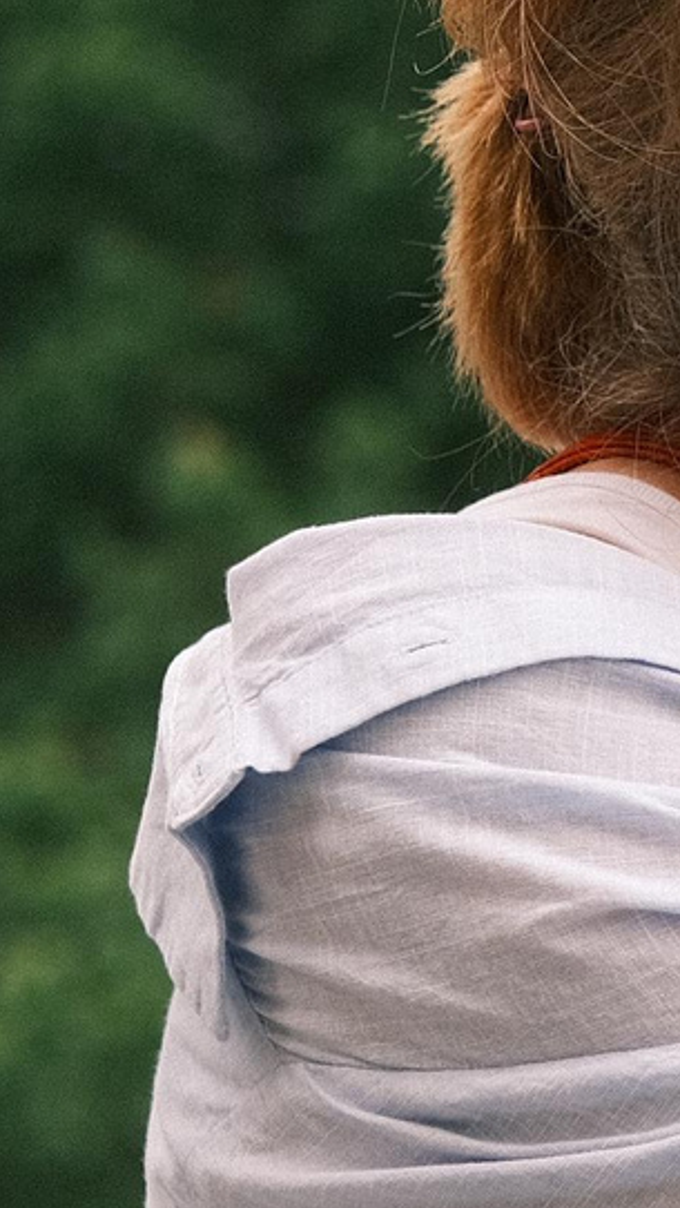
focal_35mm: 262
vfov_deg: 8.2
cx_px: 1866
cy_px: 48
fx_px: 8396
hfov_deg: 4.5
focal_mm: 35
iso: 160
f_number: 2.8
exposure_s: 1/1100
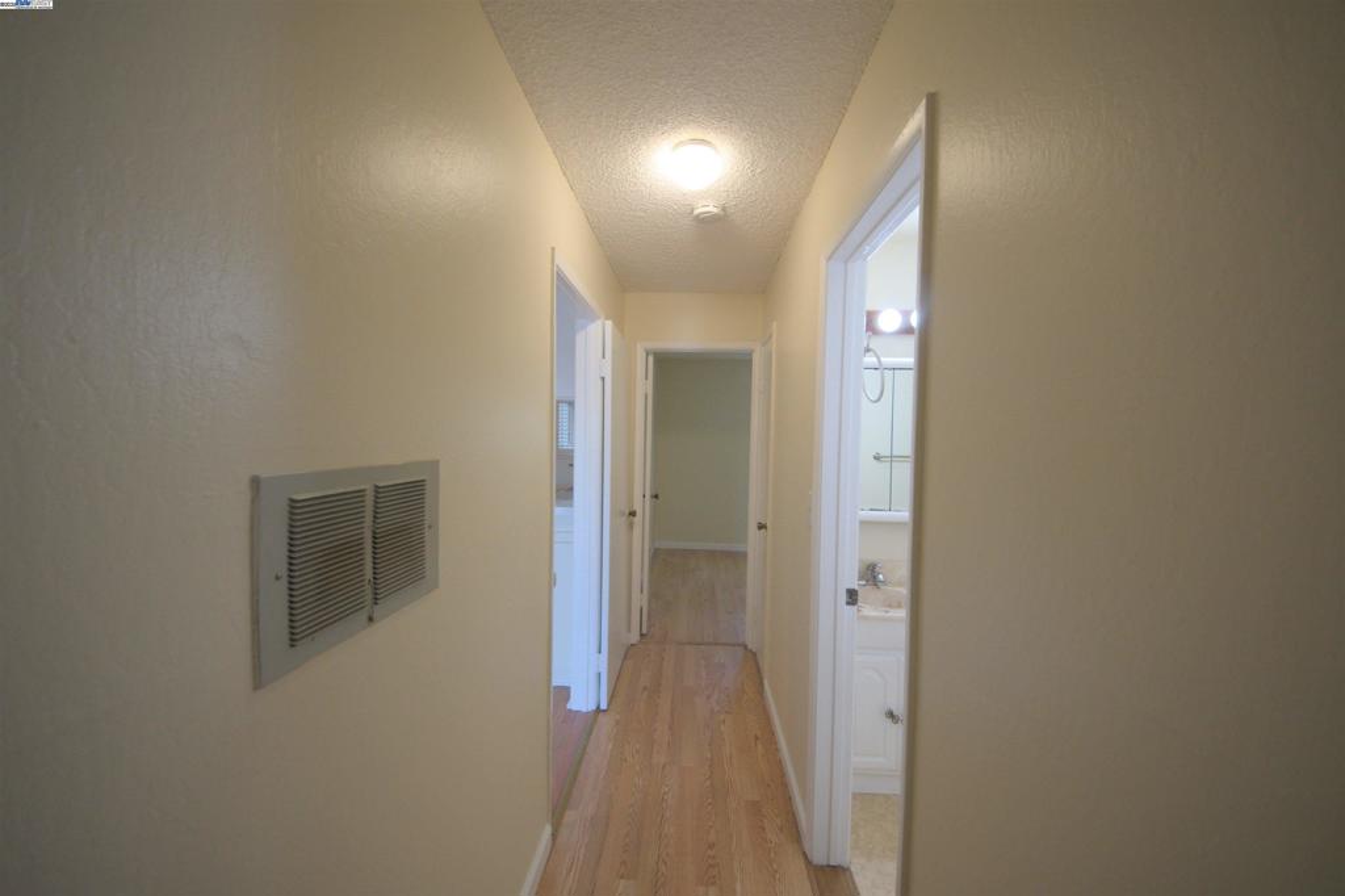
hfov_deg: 112.6
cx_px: 672
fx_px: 448
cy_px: 448
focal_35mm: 12
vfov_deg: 90.0
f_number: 4.5
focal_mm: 8
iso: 900
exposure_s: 1/125
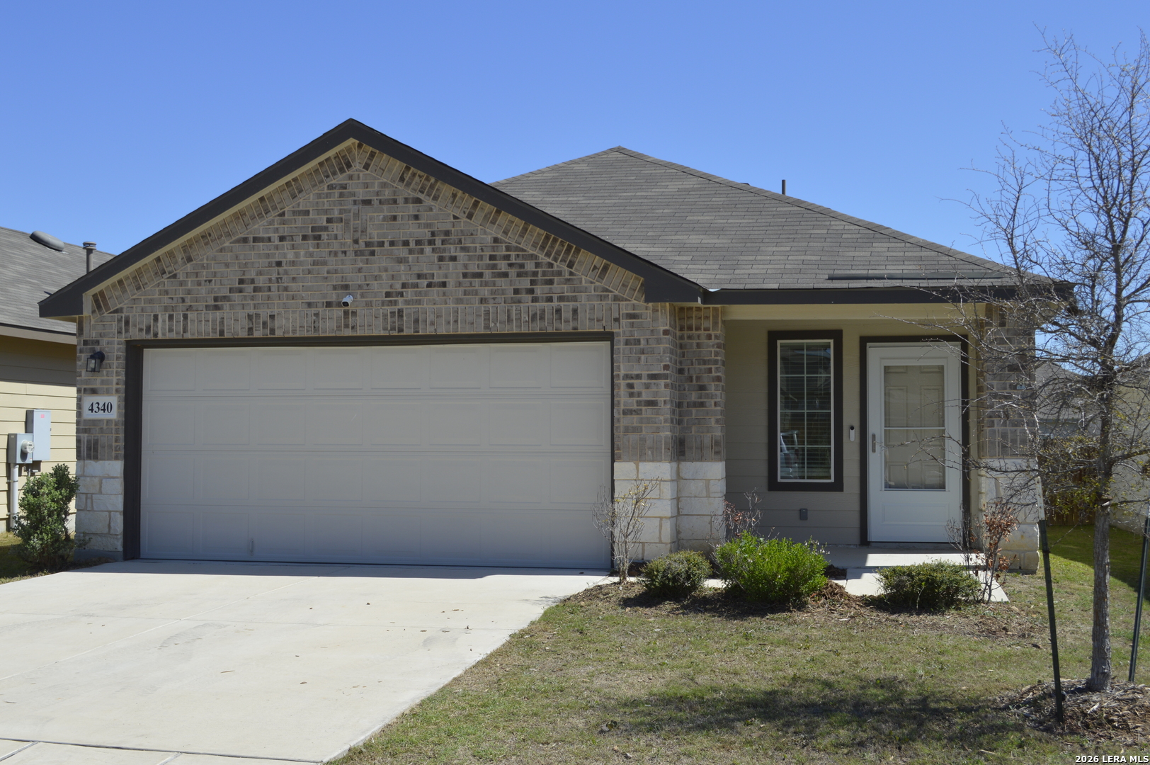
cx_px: 575
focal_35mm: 42
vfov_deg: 31.8
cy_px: 382
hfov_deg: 46.4
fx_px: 1341
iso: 100
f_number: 8
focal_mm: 28
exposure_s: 1/250
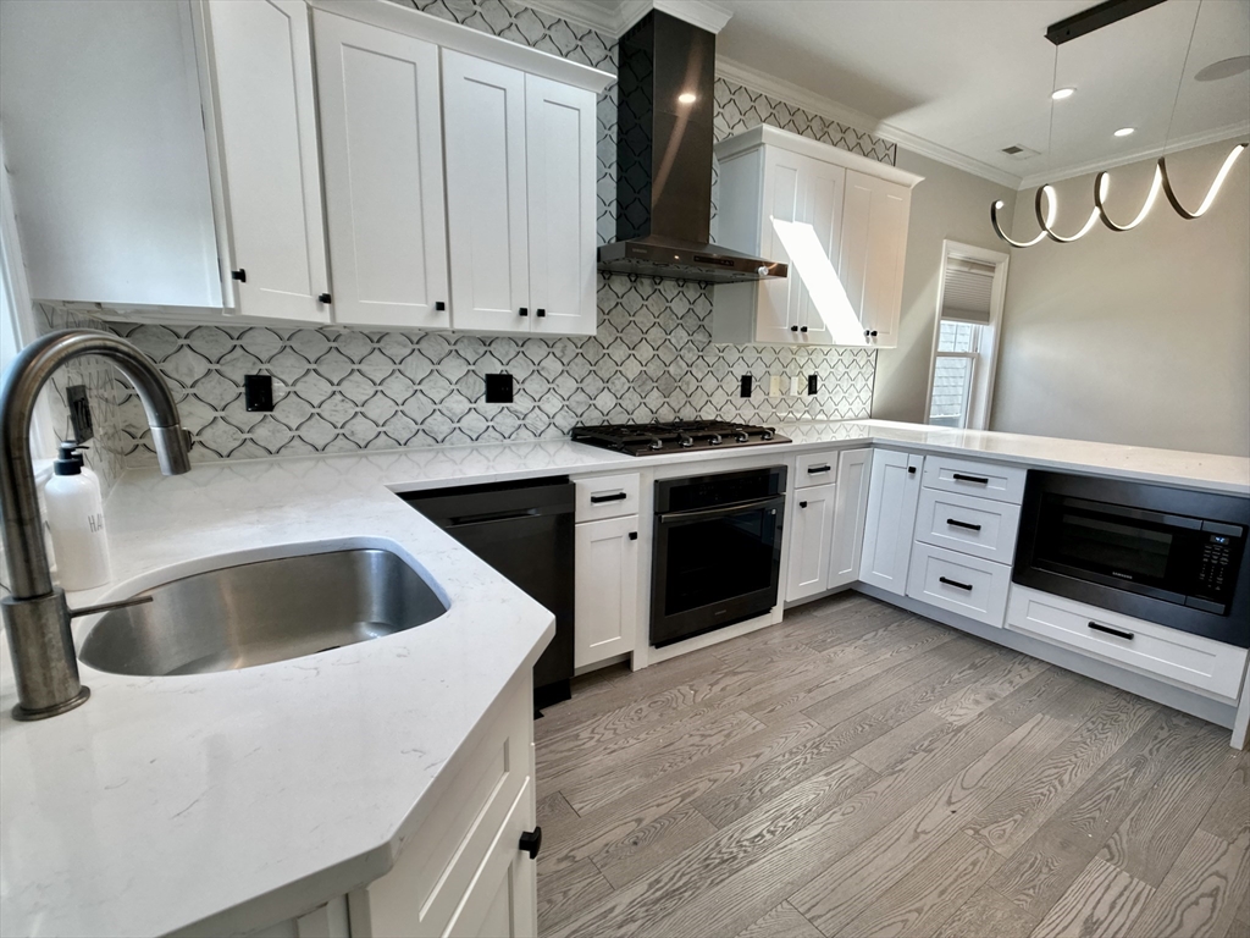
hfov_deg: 71.6
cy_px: 469
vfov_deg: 56.8
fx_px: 867
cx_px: 625
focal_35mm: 24
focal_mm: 6.86
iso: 50
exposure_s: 1/122
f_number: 1.78
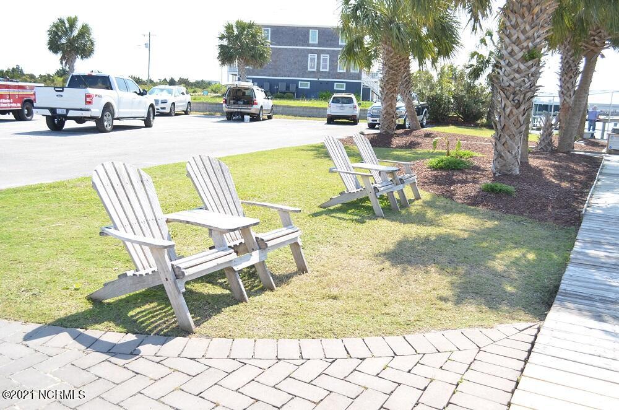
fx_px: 566
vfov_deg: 39.8
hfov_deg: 57.3
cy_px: 205
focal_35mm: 33
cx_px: 310
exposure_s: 1/200
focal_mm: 22
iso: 100
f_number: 5
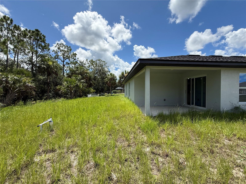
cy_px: 92
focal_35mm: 14
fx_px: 99
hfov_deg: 102.1
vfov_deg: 85.7
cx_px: 123
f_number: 2.2
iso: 64
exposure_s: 1/1901
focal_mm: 2.22
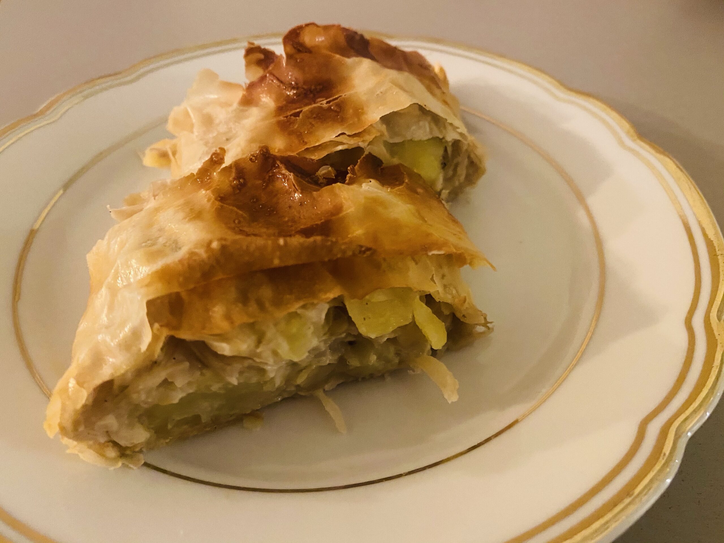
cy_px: 272
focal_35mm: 26
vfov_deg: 53.1
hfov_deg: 67.3
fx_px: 544
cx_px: 362
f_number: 1.8
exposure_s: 1/25
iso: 500
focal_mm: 4.25
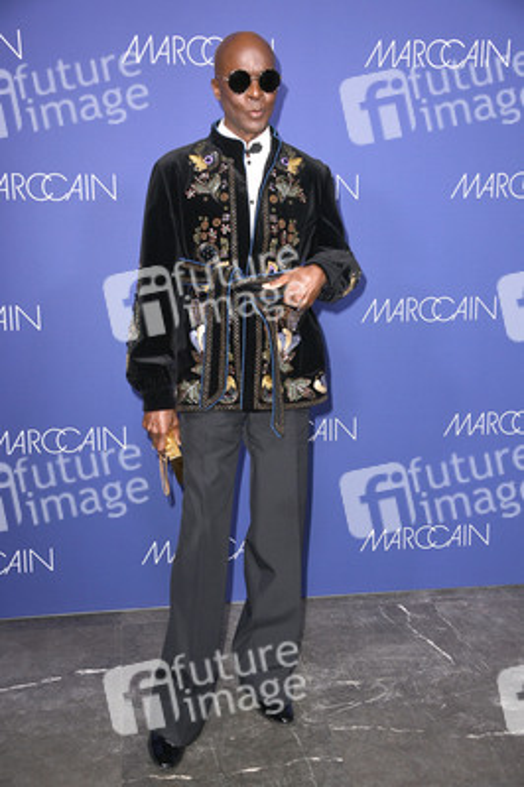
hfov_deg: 30.5
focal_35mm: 44
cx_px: 262
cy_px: 394
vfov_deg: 44.5
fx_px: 962
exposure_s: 1/250
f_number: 5.6
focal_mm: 44
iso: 640
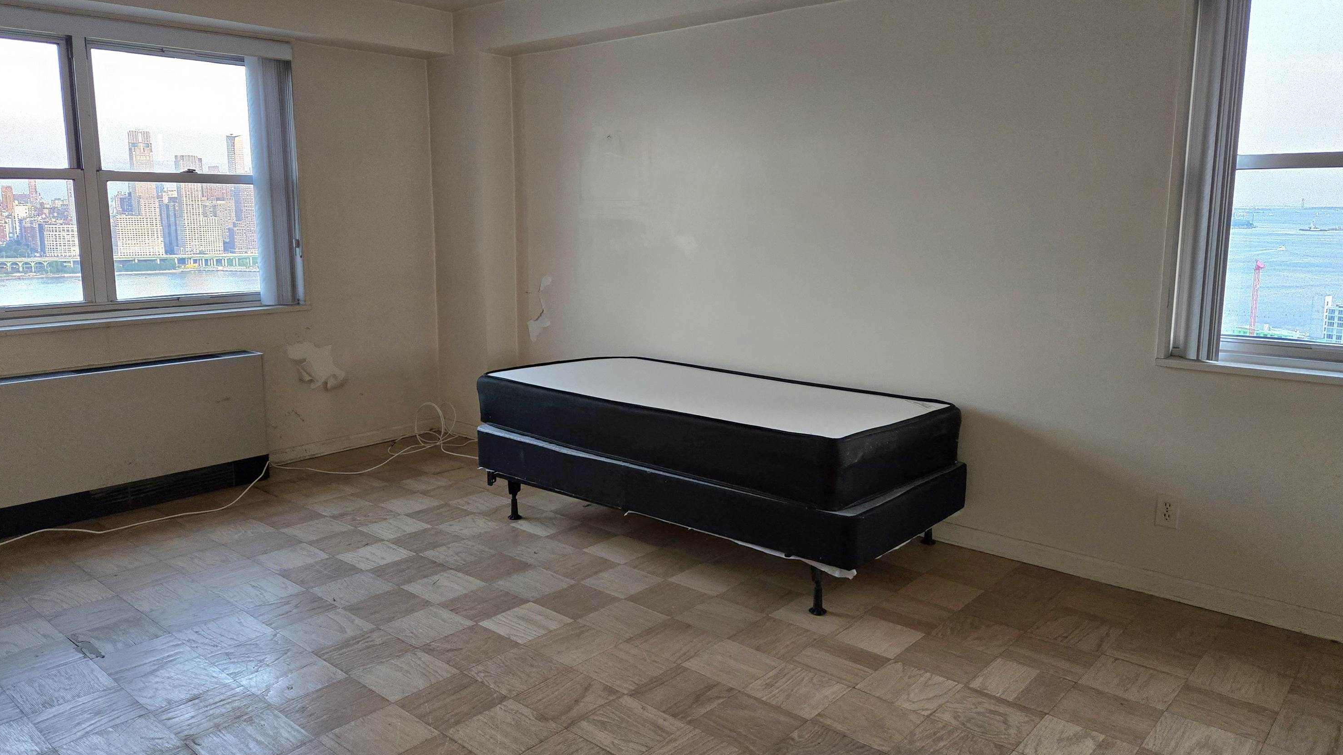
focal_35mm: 26
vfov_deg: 44.3
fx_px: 926
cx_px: 657
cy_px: 345
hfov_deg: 71.9
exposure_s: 1/120
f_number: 1.8
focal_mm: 5.4
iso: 640
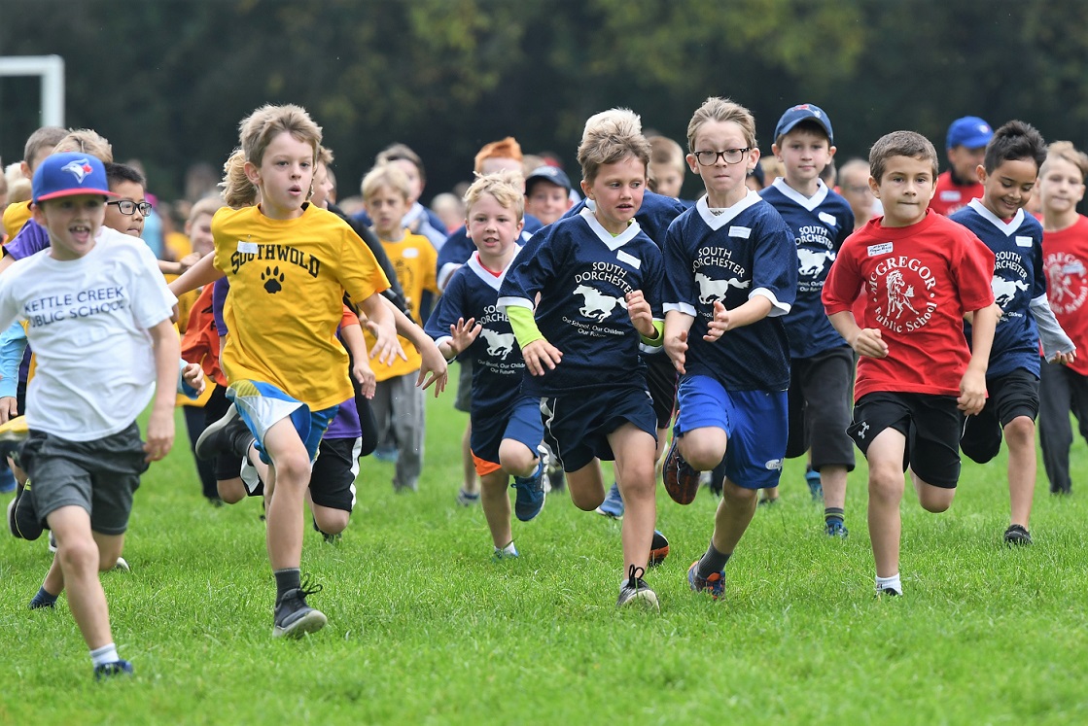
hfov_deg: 7.2
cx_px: 544
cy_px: 363
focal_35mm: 285
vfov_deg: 4.8
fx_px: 8616
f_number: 3.5
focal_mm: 190
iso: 640
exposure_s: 1/800
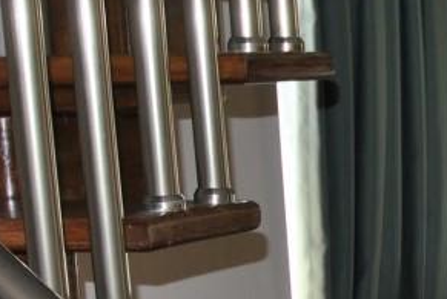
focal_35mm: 142
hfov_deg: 13.4
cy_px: 498
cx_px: 720
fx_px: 1766
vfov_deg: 9.3
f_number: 4.5
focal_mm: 24
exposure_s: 1/60
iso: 200
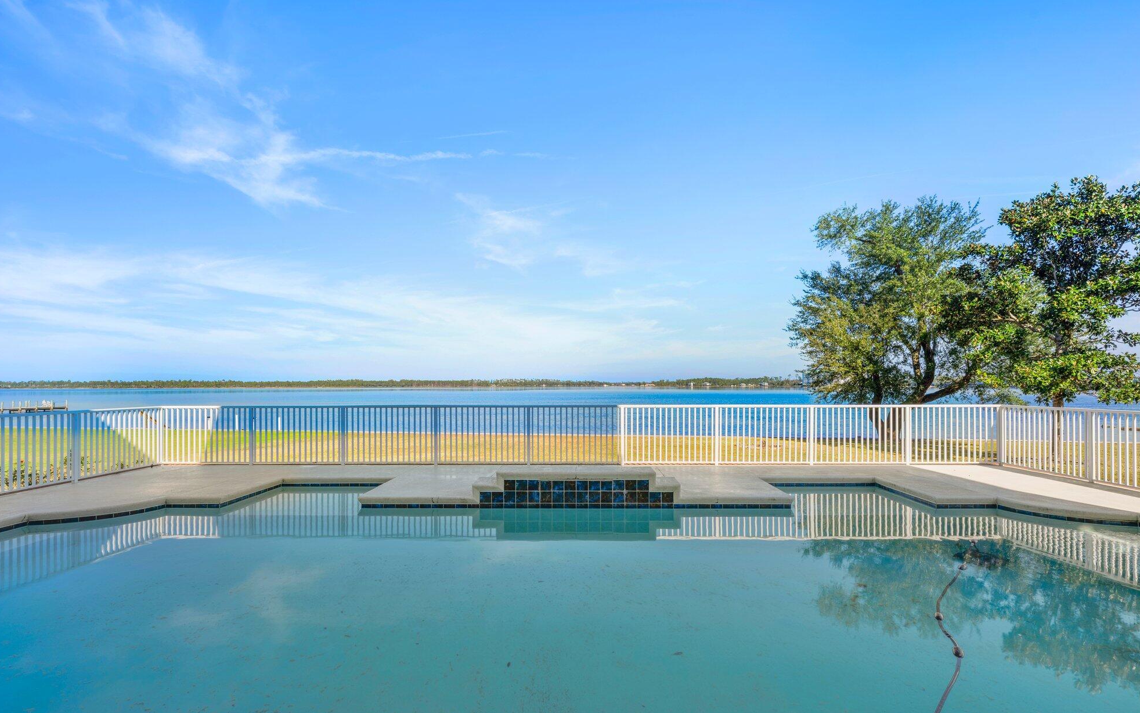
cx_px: 570
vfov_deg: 67.9
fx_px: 528
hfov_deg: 94.4
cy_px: 387
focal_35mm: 17
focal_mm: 16
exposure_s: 1/6
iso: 100
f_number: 11
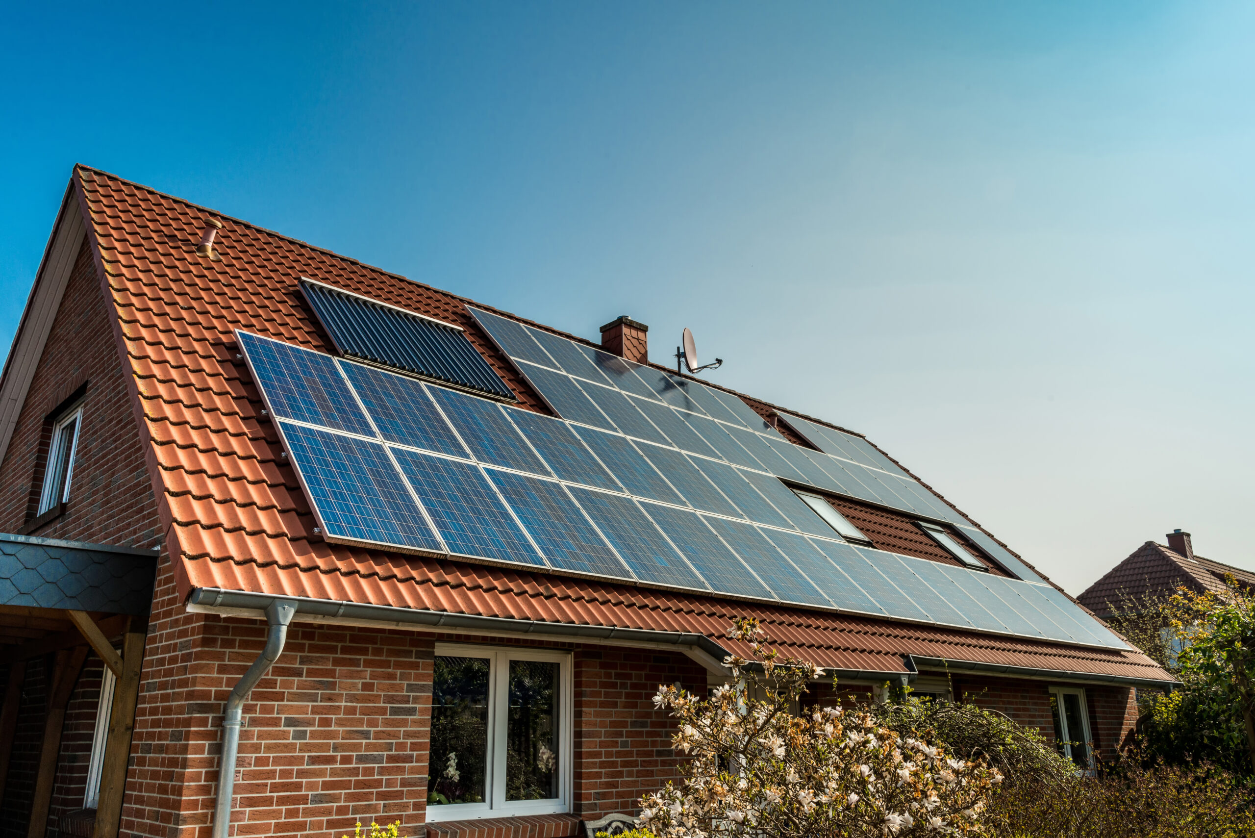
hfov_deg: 67.4
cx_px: 628
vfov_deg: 48.0
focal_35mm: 27
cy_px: 419
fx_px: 942
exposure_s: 1/400
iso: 200
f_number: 11
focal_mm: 27
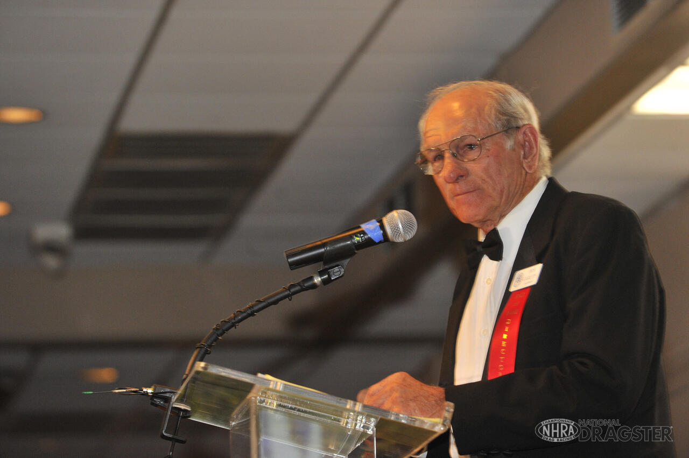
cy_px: 229
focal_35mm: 185
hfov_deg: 11.1
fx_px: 3537
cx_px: 344
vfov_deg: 7.4
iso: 2500
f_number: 5
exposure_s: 1/60
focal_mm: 185
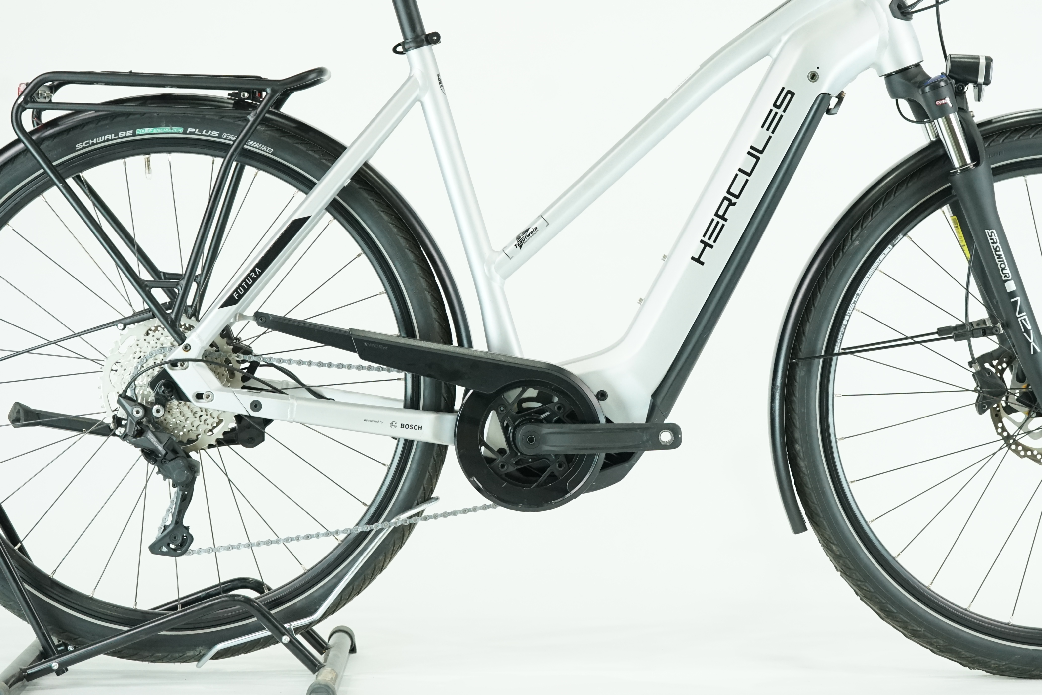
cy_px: 214
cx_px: 611
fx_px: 2402
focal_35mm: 83
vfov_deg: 16.4
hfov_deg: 24.4
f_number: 5
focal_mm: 58
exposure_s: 1/200
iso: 2000
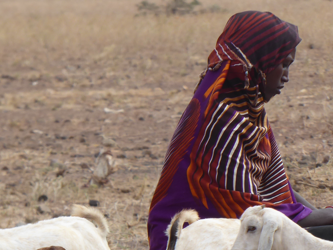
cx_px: 245
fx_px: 11757
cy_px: 198
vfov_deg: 1.2
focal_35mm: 1222
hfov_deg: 1.6
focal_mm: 96.2
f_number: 6.1
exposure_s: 1/125
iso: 80
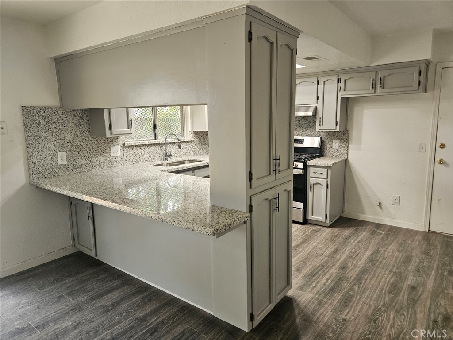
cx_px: 226
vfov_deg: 58.9
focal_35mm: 23
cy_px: 170
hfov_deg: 73.9
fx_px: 301
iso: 250
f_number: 1.8
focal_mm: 5.4
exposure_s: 1/120
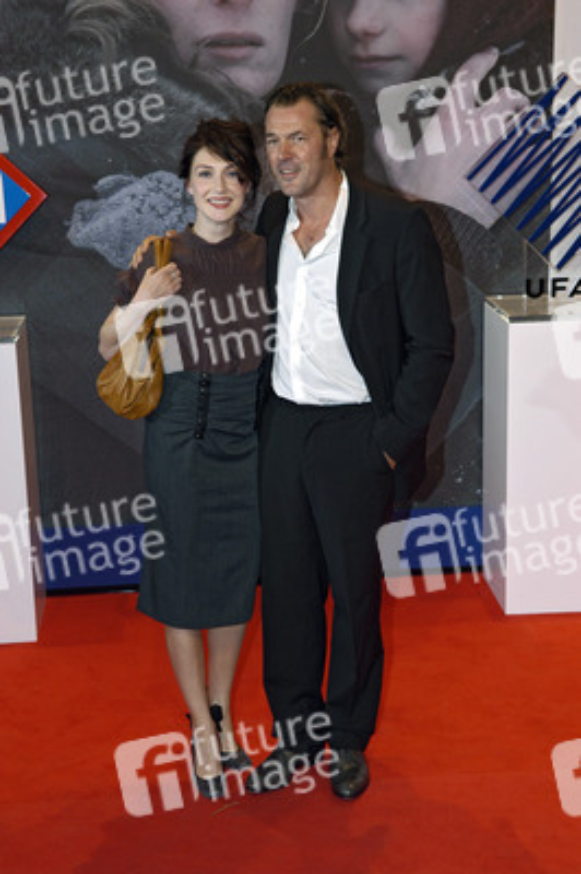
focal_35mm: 66
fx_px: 1600
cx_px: 290
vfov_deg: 30.5
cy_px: 437
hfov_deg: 20.6
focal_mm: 44
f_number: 5.6
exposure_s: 1/100
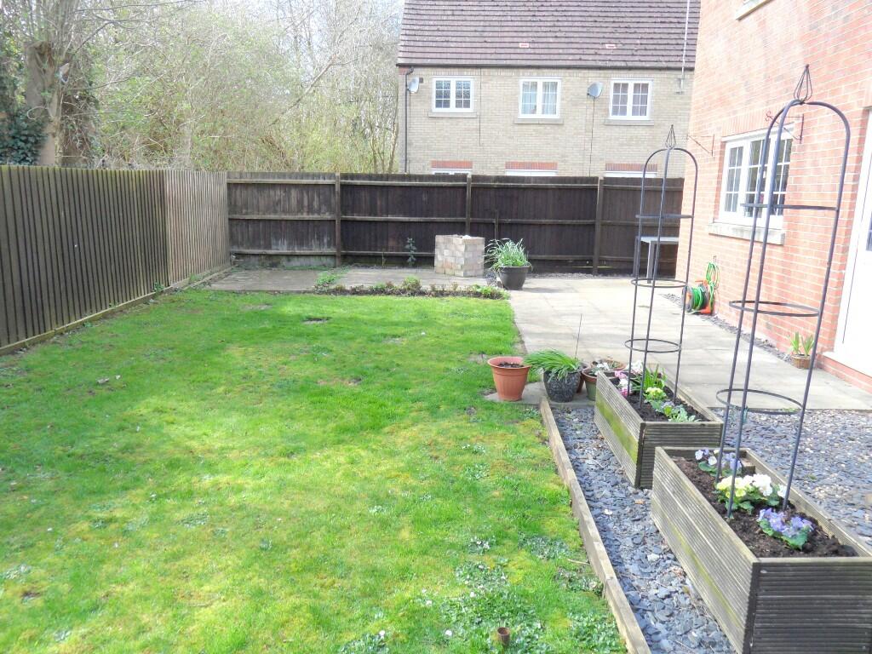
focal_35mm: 24
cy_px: 327
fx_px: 605
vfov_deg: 56.8
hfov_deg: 71.6
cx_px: 436
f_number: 3.2
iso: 80
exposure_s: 1/125
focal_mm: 3.9
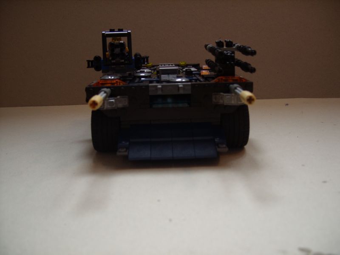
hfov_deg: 49.0
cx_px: 170
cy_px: 128
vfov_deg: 37.7
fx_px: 373
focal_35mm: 38
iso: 100
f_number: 2.8
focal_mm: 7.8
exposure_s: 1/42
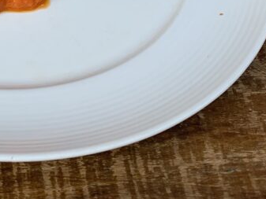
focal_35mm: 79
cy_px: -23
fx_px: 607
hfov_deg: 23.2
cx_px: -25
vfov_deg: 18.0
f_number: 1.8
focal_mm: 4.25
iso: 100
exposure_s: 1/121
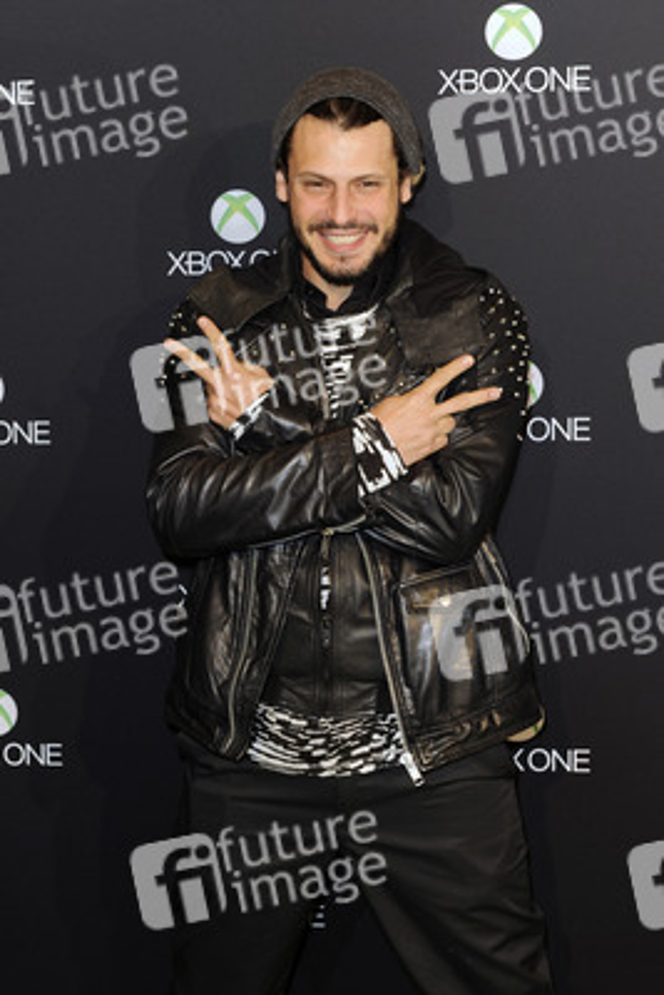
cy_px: 498
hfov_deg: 19.5
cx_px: 332
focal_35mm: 70
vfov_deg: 28.8
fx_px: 1935
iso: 1000
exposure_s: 1/125
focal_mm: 70
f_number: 5.6
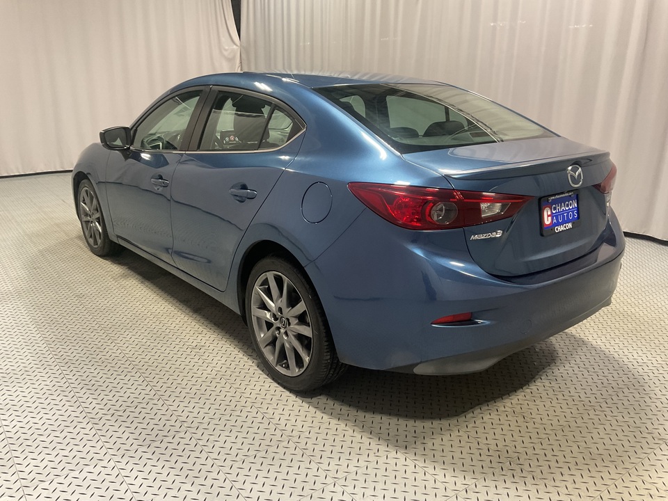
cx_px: 334
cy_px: 250
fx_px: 560
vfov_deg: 48.2
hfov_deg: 61.7
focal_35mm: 29
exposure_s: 1/60
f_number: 1.8
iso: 80
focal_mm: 3
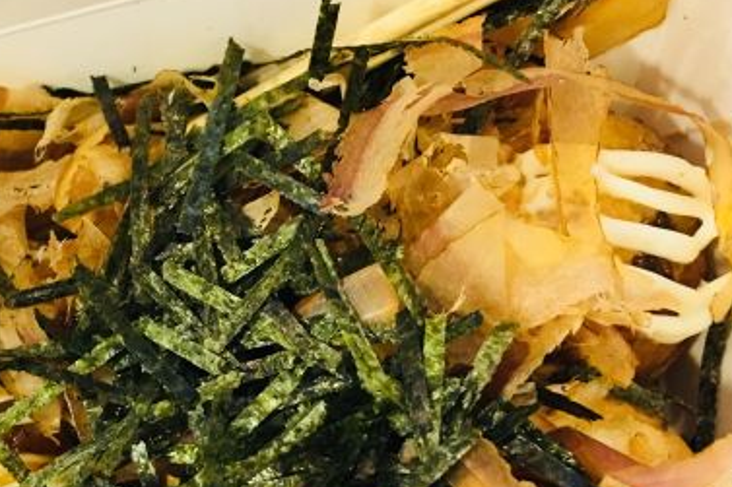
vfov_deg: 23.7
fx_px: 1138
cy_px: 403
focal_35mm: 56
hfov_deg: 34.6
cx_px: 151
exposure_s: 1/17
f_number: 2.2
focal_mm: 4.15
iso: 80
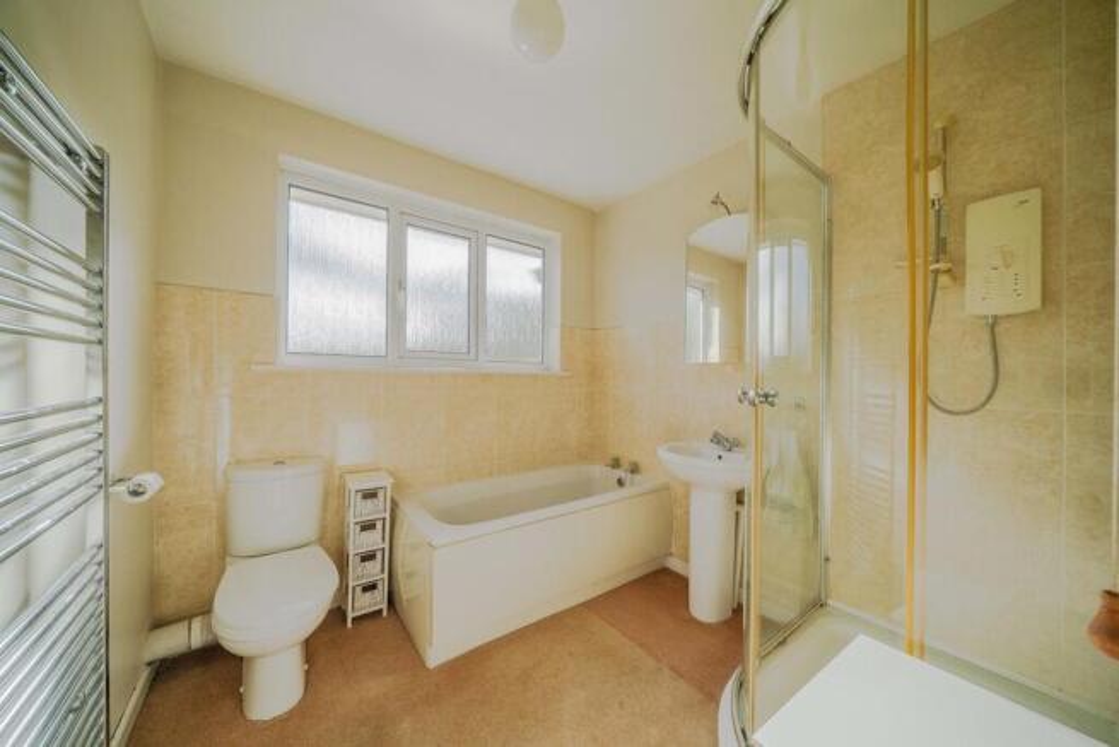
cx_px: 560
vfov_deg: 90.0
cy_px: 374
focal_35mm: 12
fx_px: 373
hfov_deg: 112.6
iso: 500
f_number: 8
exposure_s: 1/500
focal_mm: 12
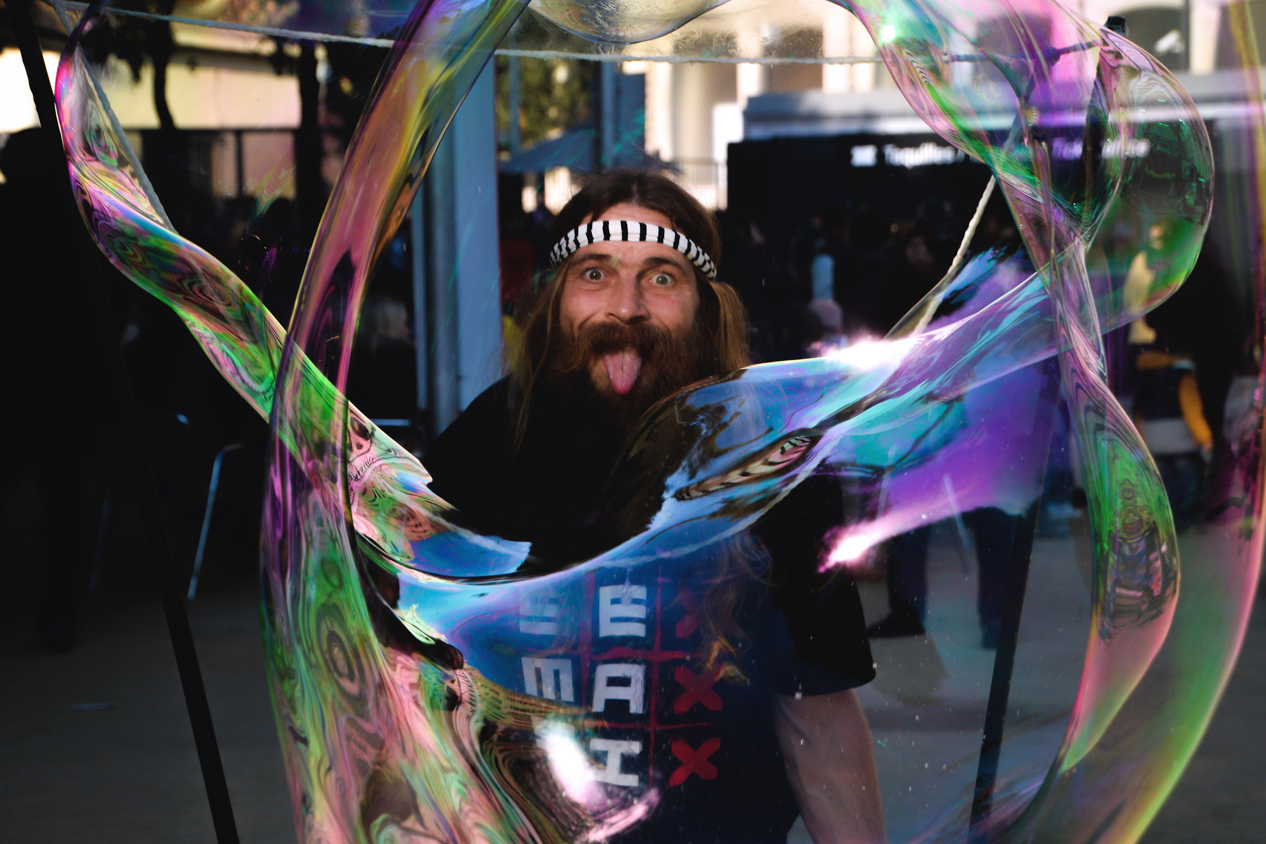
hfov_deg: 16.1
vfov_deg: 10.8
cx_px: 633
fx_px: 4483
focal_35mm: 128
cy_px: 422
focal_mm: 85
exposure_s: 1/320
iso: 200
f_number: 9
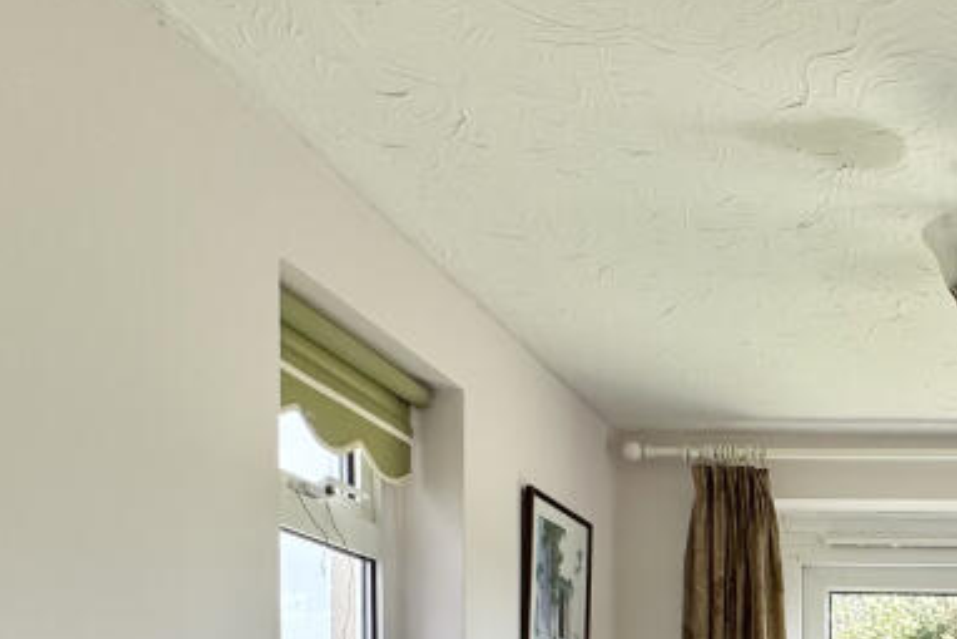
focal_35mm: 39
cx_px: 1037
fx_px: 1037
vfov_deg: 29.0
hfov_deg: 40.6
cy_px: 789
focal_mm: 2.22
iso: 40
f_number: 2.2
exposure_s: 1/166
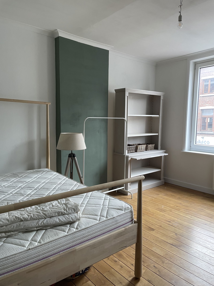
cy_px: 143
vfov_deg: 67.3
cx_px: 107
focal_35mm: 26
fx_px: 214
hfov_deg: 53.1
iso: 125
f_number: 1.6
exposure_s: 1/89
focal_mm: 4.2
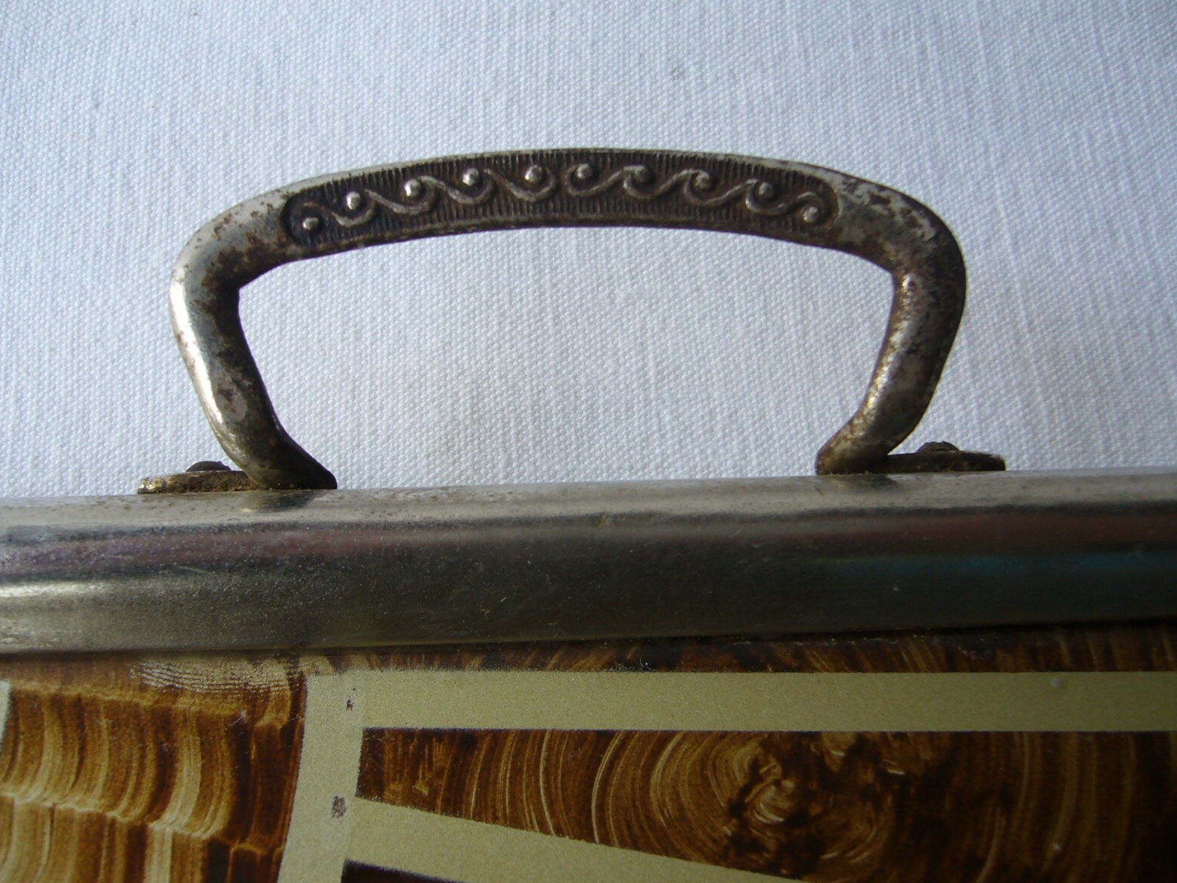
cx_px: 586
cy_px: 446
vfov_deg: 39.7
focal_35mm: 36
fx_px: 1224
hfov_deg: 51.4
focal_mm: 5.8
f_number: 2.8
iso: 80
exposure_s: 1/40
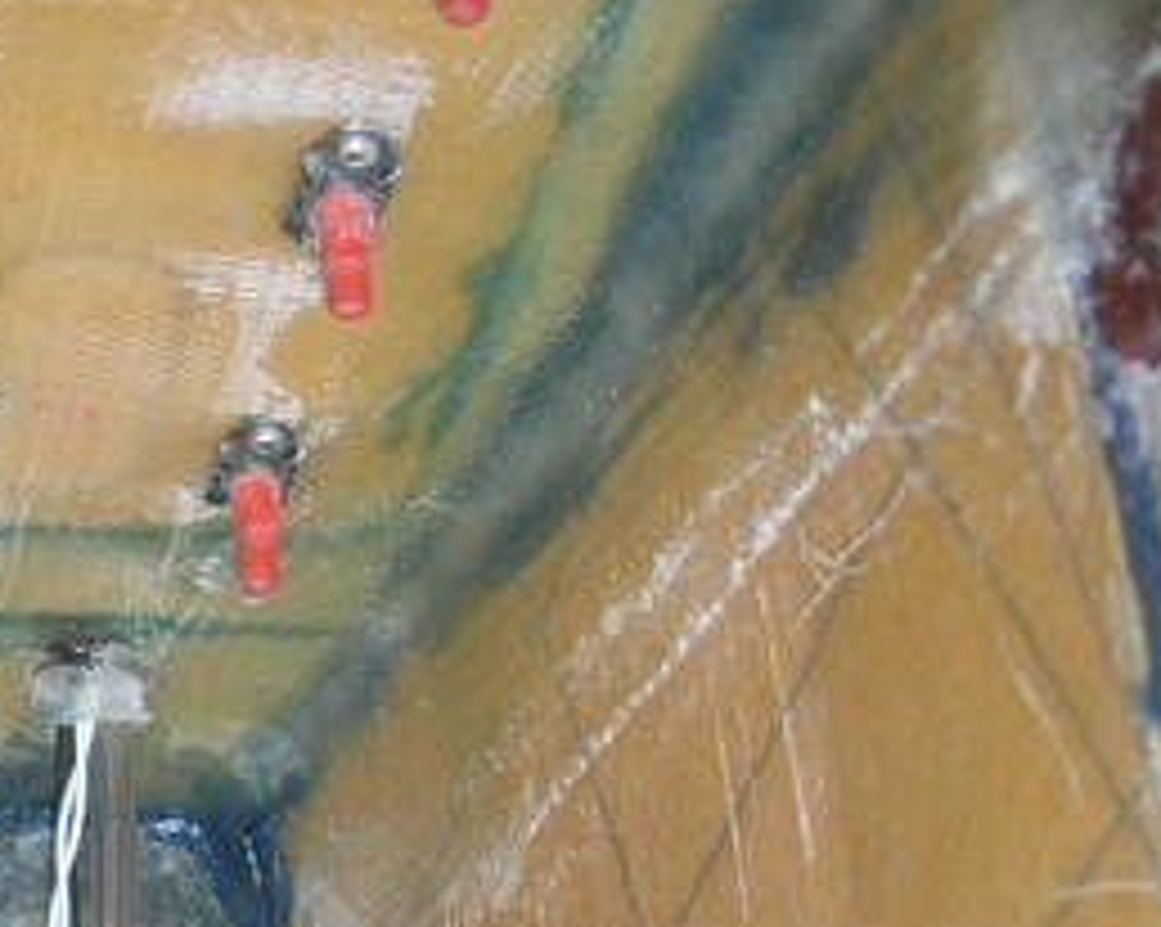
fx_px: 3159
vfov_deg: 16.4
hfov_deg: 20.3
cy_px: 922
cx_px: 76
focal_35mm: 92
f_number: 2.8
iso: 64
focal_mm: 7.8
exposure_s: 1/60.1
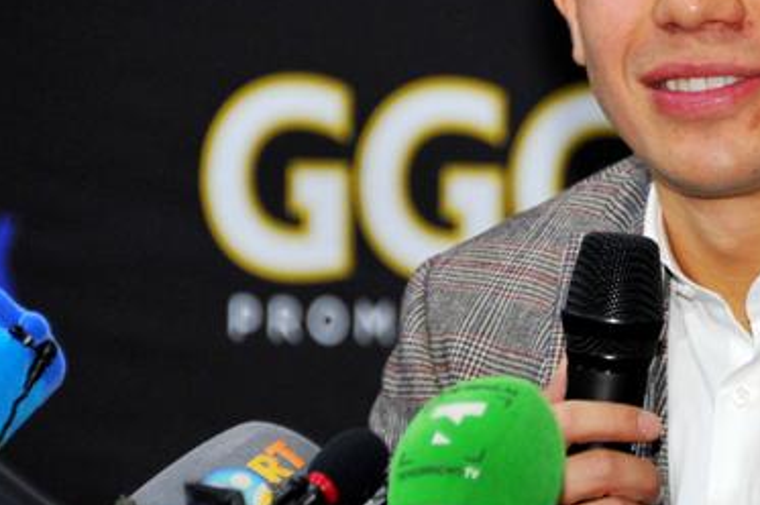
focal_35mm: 604
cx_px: 754
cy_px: 214
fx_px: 12740
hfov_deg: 3.4
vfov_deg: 2.3
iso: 1600
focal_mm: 230
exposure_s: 1/60
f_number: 5.6
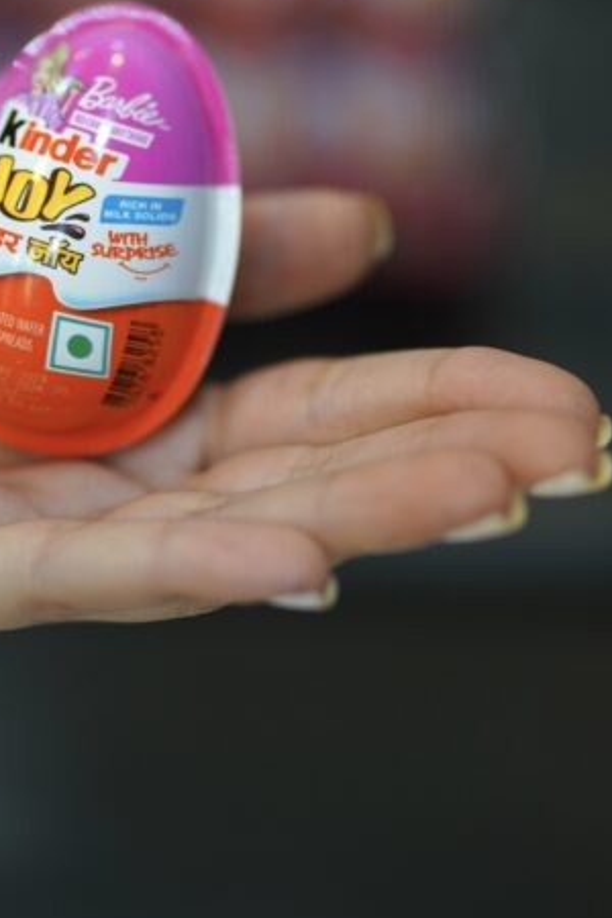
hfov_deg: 13.6
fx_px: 2550
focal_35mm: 100
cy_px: 39
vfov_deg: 19.9
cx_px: 122
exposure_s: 1/160
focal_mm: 50
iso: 250
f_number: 1.4
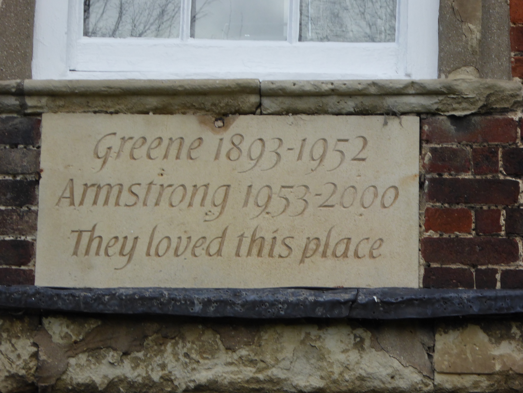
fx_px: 3112
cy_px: 196
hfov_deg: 9.6
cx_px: 262
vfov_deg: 7.2
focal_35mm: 206
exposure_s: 1/200
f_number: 5.6
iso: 200
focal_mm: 33.2
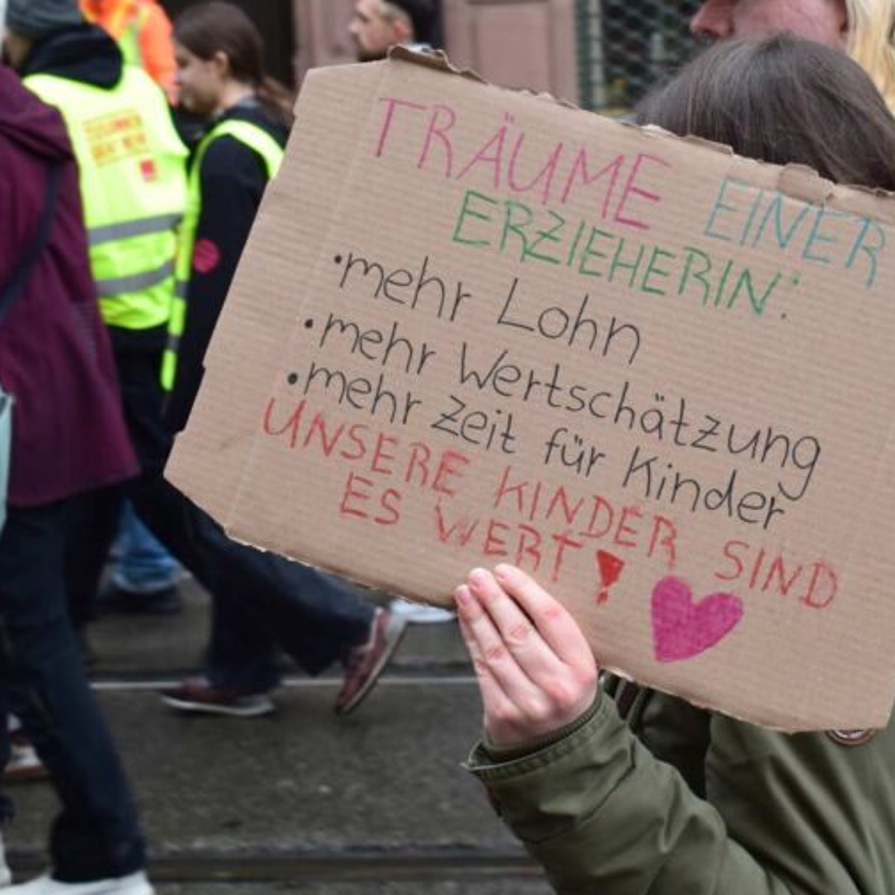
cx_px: 799
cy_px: 358
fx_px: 2720
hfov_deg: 18.4
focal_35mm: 93
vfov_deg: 18.7
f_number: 9
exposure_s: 1/100
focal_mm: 40
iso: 400
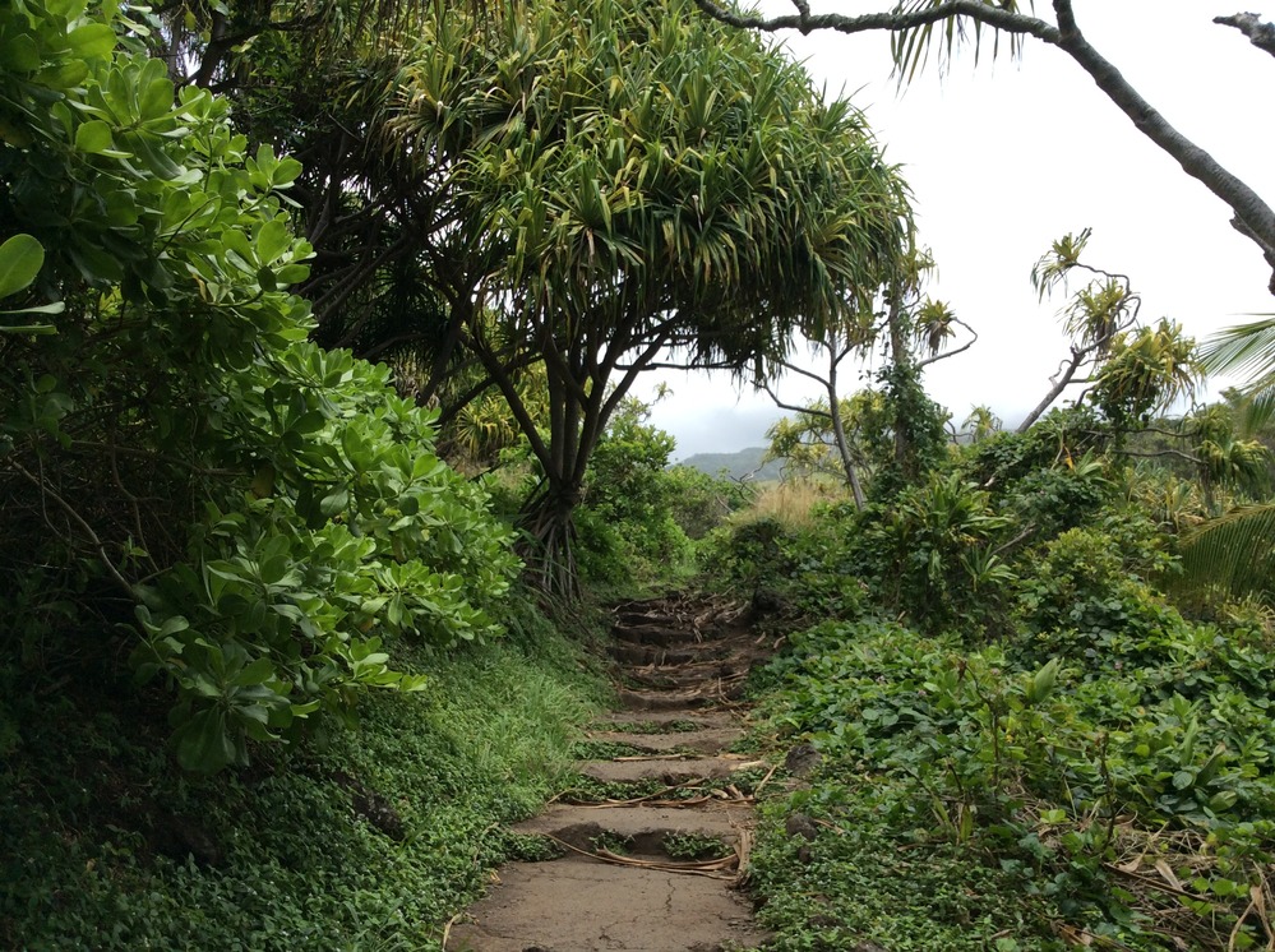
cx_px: 638
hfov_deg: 56.9
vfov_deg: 44.0
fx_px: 1177
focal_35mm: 32
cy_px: 476
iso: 32
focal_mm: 3.3
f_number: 2.4
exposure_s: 1/853
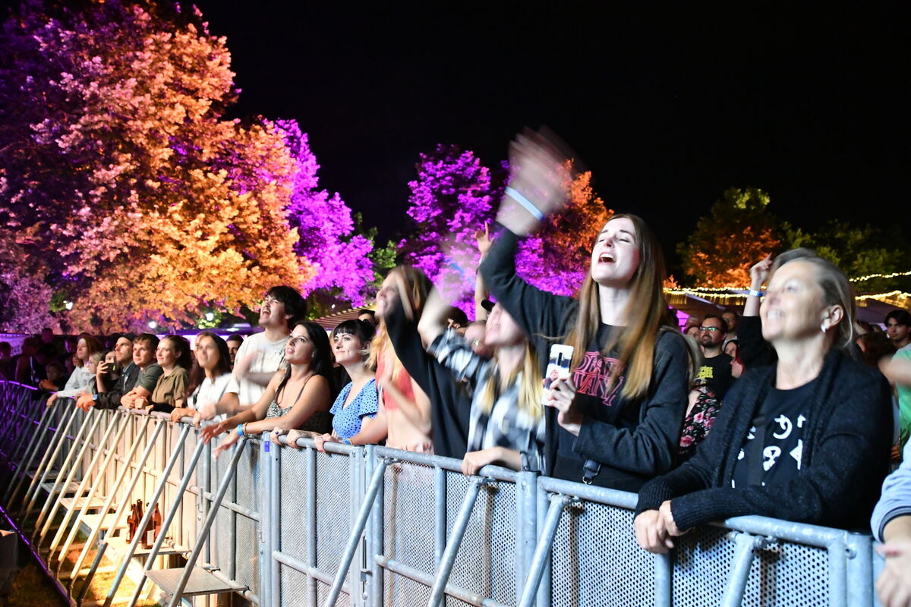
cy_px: 304
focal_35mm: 36
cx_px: 456
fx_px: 911
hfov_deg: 53.1
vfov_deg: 36.9
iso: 8000
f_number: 2.8
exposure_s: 1/25
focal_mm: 24
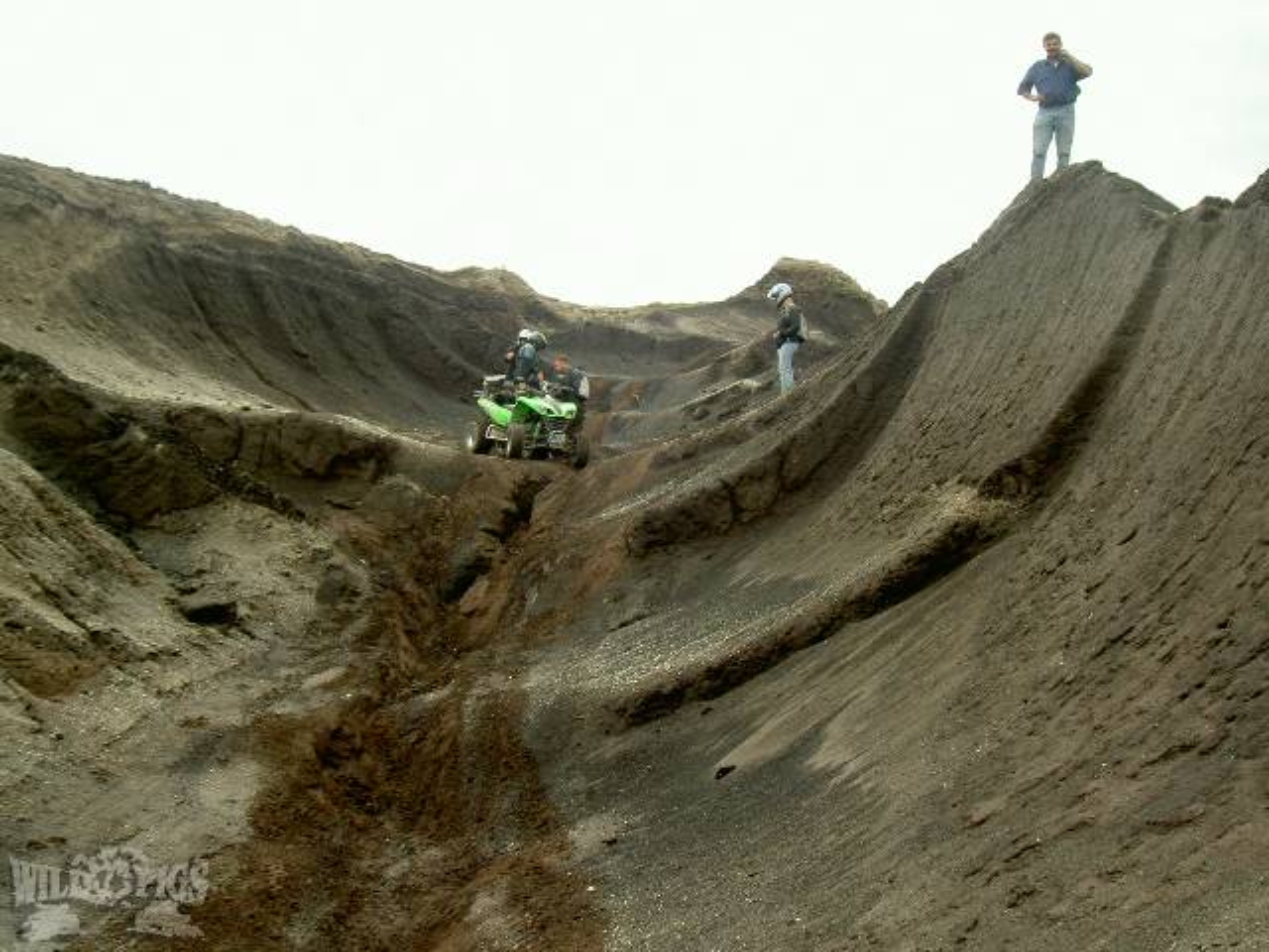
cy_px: 476
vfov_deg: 36.8
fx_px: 1430
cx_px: 634
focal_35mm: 39
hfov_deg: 47.9
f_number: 4.7
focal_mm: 8
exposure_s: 1/125
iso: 100
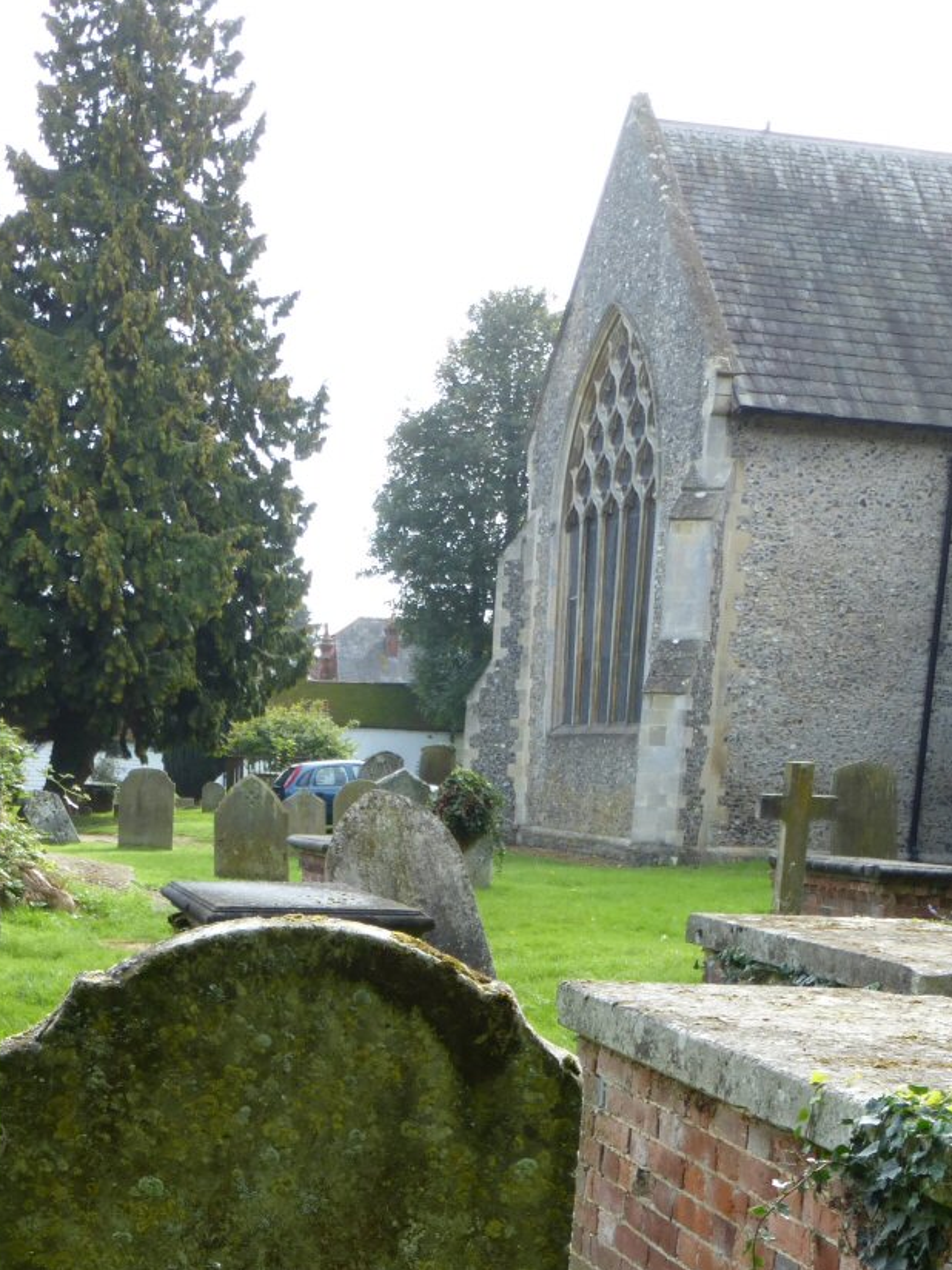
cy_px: 1125
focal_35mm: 51
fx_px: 1870
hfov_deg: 28.2
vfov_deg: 35.4
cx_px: 250
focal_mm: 4.8
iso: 100
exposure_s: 1/160
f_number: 4
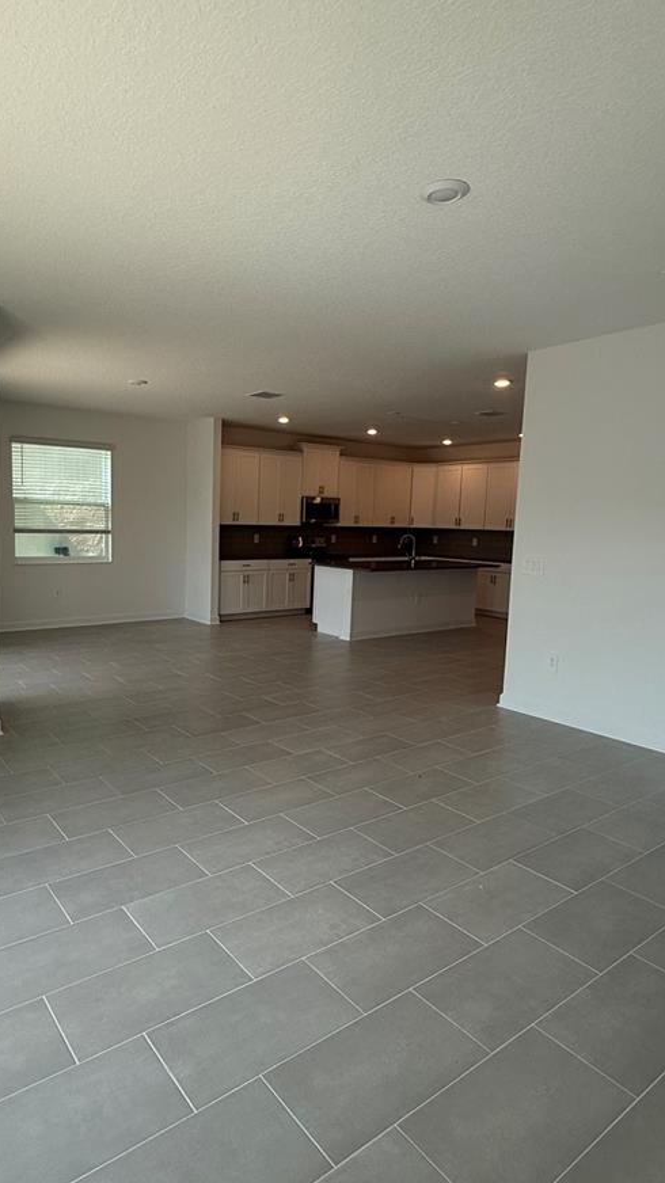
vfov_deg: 83.9
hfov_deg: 52.8
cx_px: 235
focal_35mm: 21
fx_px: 659
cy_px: 597
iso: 64
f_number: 2.2
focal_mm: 2.22
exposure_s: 1/120
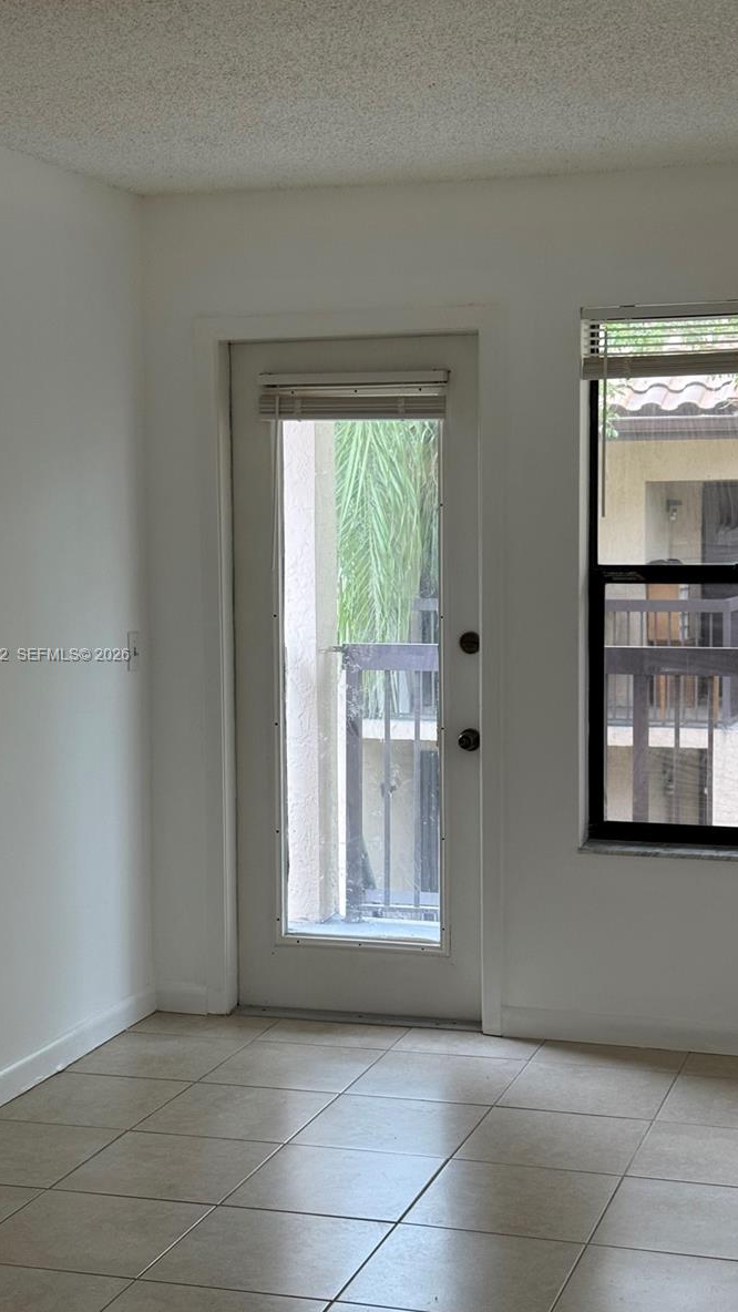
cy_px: 656
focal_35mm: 53
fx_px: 1844
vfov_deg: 39.2
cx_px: 423
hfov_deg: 22.6
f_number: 1.78
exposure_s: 1/120
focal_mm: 6.76
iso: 80
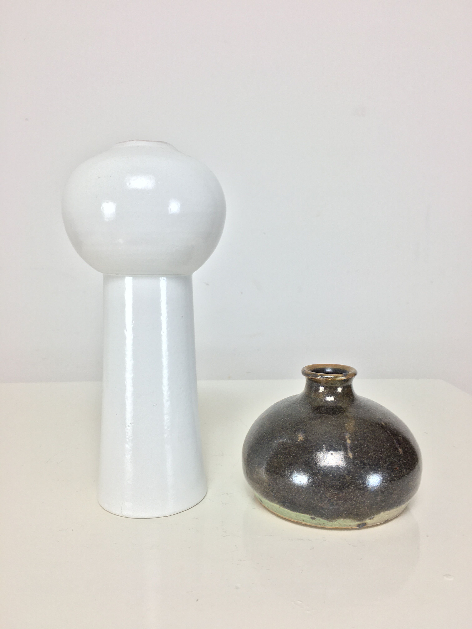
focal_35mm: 29
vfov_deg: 61.7
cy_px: 314
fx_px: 527
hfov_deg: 48.2
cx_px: 236
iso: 25
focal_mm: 4.15
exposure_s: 1/33
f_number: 2.2
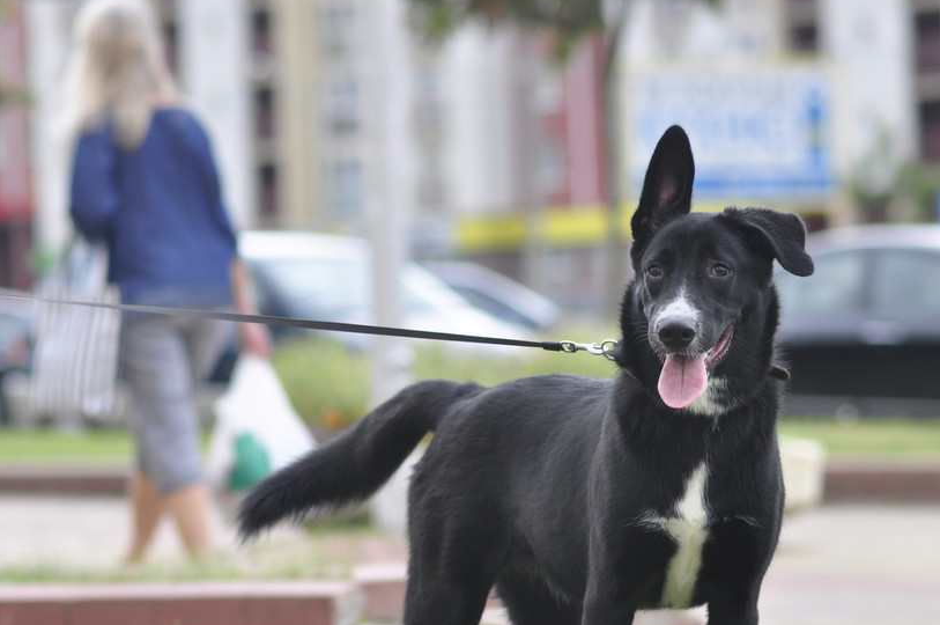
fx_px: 4922
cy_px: 453
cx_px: 453
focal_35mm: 189
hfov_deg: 10.9
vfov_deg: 7.3
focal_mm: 85
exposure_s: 1/1600
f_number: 2.8
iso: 200
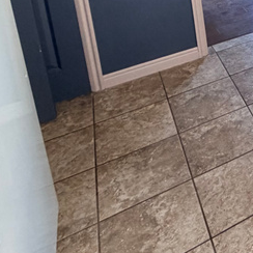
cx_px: 402
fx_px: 430
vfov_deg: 26.8
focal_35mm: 52
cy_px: -88
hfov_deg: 23.9
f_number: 2.2
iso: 320
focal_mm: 2.22
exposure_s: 1/108
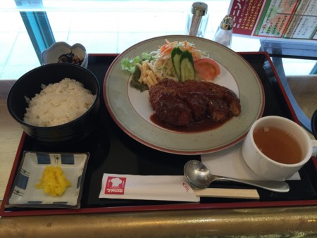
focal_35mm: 29
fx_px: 266
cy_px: 119
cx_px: 158
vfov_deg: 48.3
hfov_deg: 61.6
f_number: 2.2
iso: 40
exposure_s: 1/30
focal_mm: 4.15
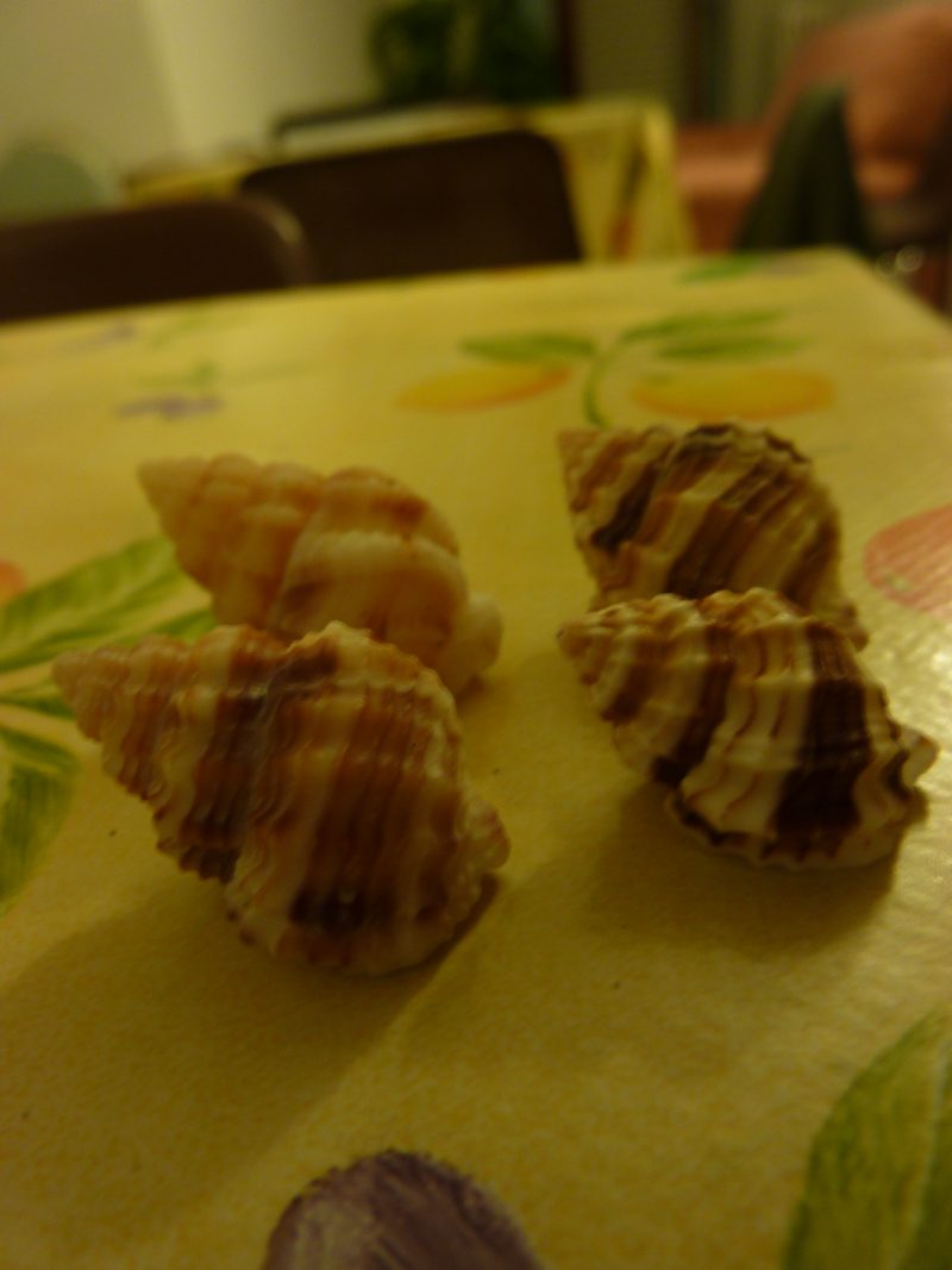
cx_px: 476
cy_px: 635
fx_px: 917
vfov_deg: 69.4
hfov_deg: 54.9
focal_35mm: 25
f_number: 3.3
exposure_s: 1/2
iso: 100
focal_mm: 4.1
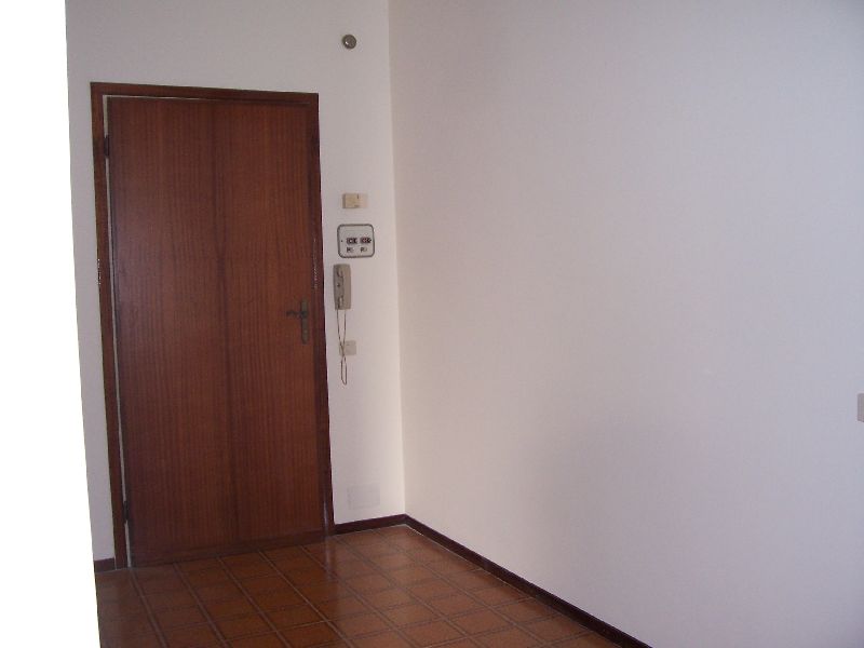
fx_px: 849
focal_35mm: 34
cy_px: 324
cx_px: 432
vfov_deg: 41.8
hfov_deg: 54.0
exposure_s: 1/60
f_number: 2.7
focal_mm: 5.6
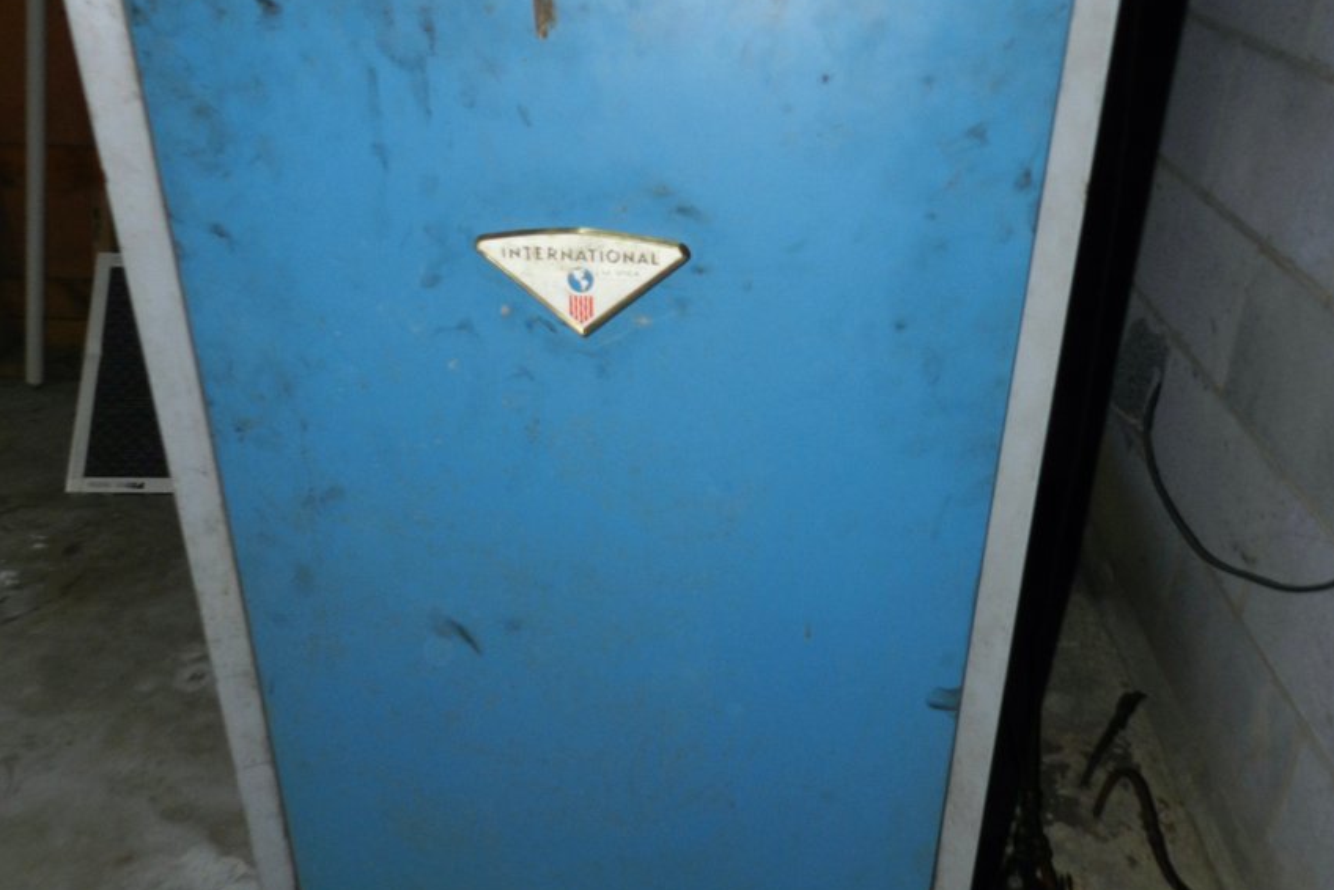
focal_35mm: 32
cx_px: 668
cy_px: 471
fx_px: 1186
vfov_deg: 41.1
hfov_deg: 58.7
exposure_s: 1/30
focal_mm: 4
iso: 200
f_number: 3.4
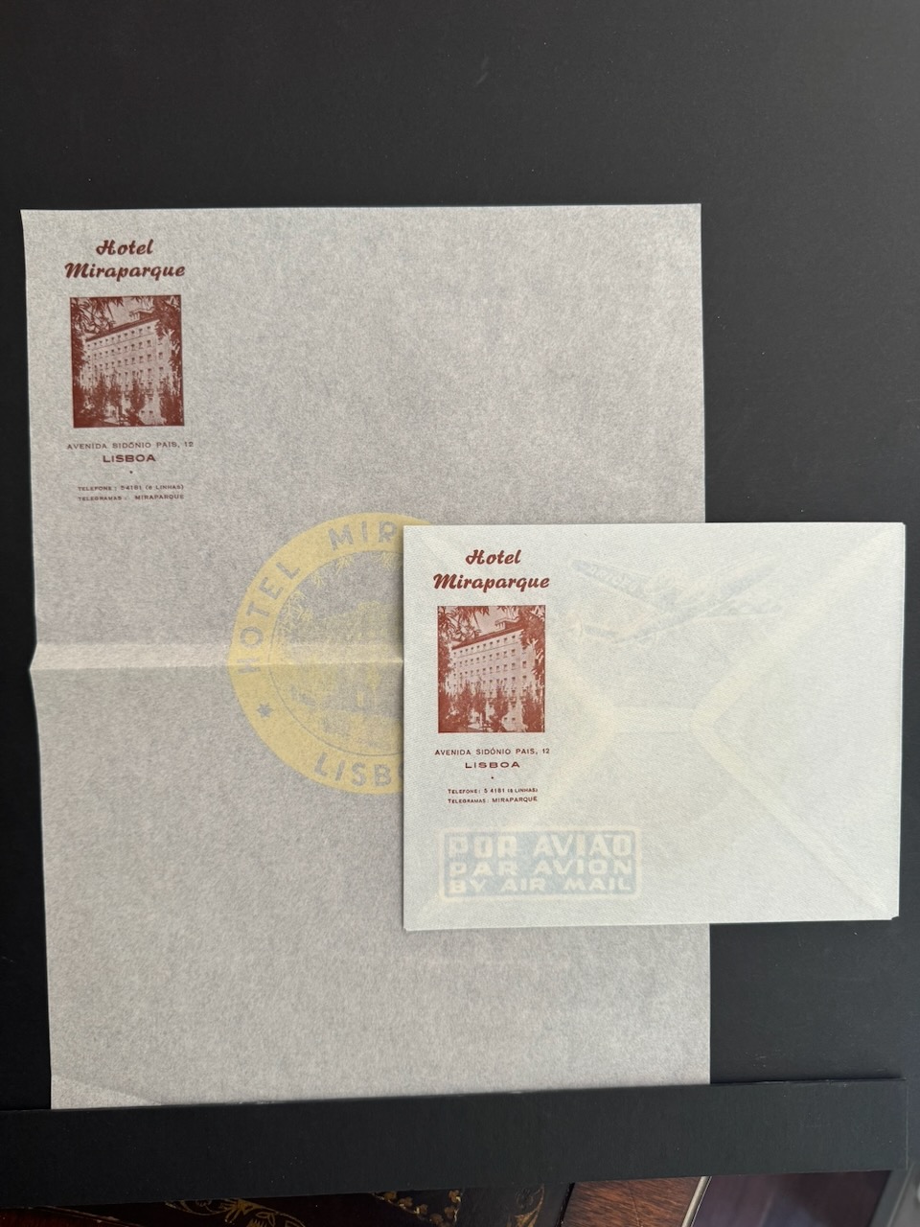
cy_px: 614
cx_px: 460
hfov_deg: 56.8
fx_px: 850
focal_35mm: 24
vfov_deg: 71.6
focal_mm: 6.76
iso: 160
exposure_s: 1/121
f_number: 1.78
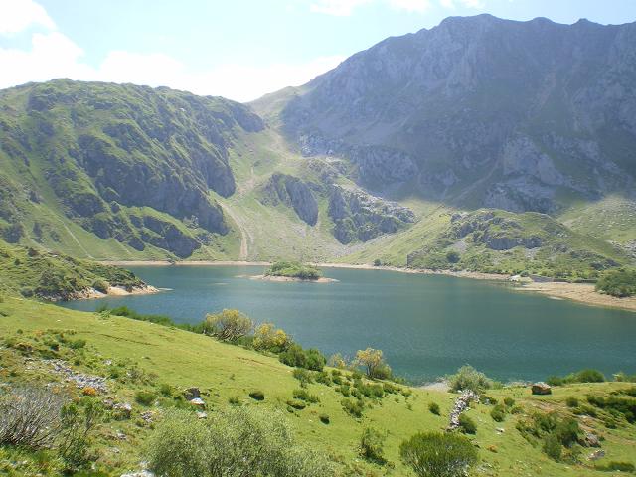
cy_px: 238
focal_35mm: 38
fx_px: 698
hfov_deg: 49.0
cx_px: 318
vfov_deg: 37.7
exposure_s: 1/160
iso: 64
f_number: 4.6
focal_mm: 6.3
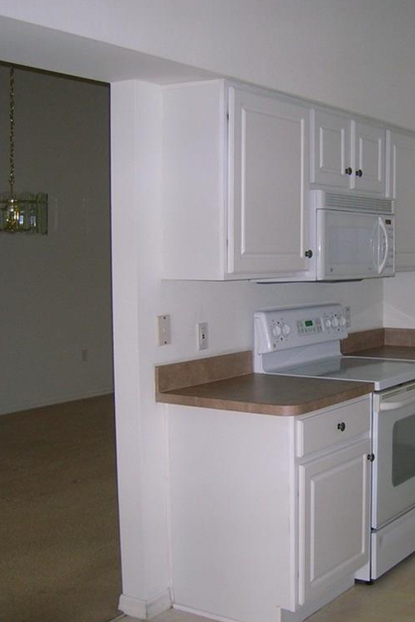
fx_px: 830
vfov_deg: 41.1
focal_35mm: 48
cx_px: 333
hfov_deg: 27.5
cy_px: 311
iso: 87
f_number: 2.9
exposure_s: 1/60.1
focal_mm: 5.7
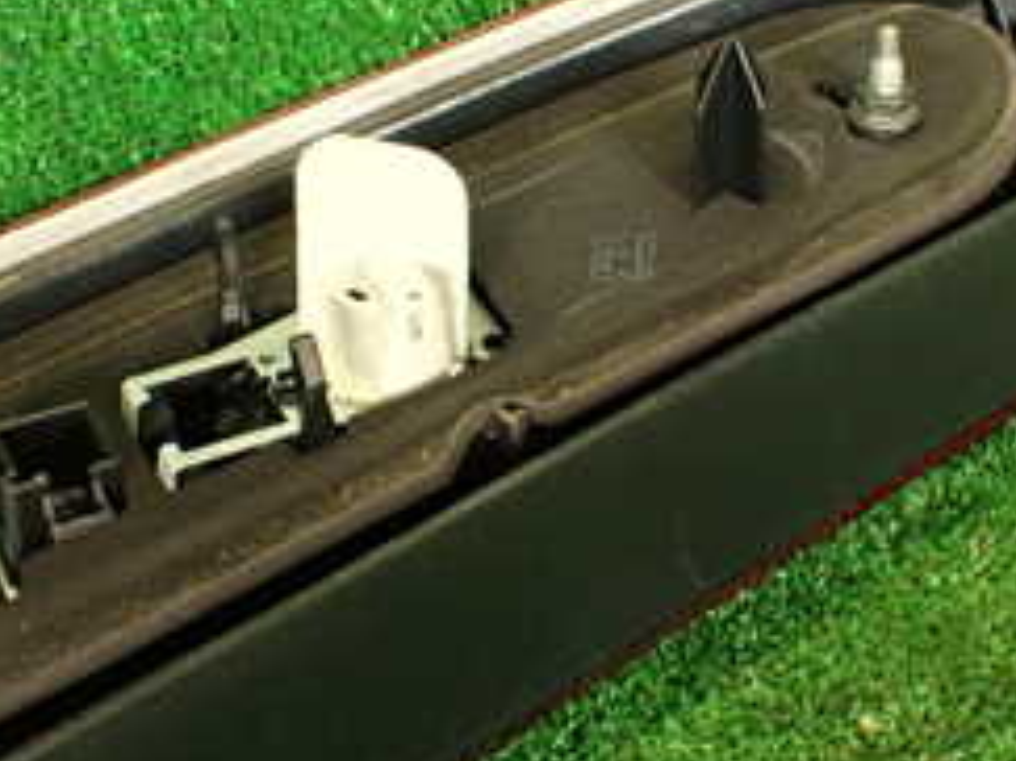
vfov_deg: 18.6
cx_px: 573
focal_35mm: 79
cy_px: 347
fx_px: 2318
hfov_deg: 24.7
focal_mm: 5.79
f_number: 2.4
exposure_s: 1/30
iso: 320
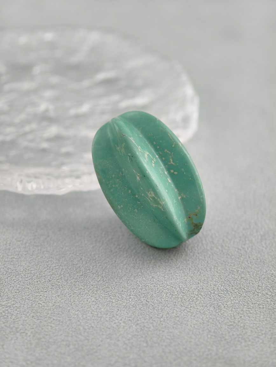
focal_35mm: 85
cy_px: 184
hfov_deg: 17.4
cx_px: 138
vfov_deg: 23.0
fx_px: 901
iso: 125
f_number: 2.67
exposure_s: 1/160
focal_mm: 22.48
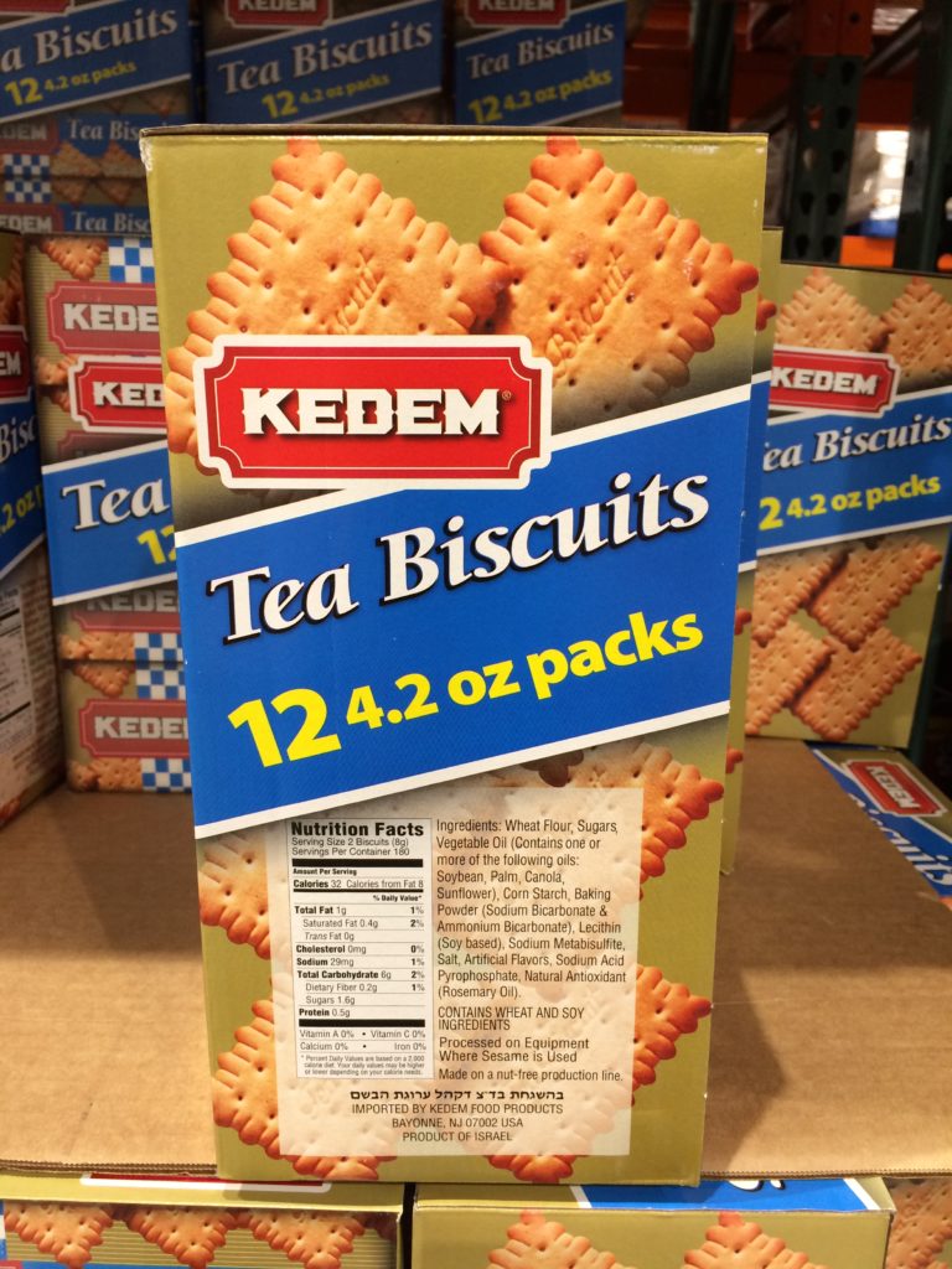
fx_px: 1063
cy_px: 634
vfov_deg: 61.7
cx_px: 476
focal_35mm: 29
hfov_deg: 48.2
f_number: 2.2
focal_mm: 4.15
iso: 125
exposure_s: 1/33
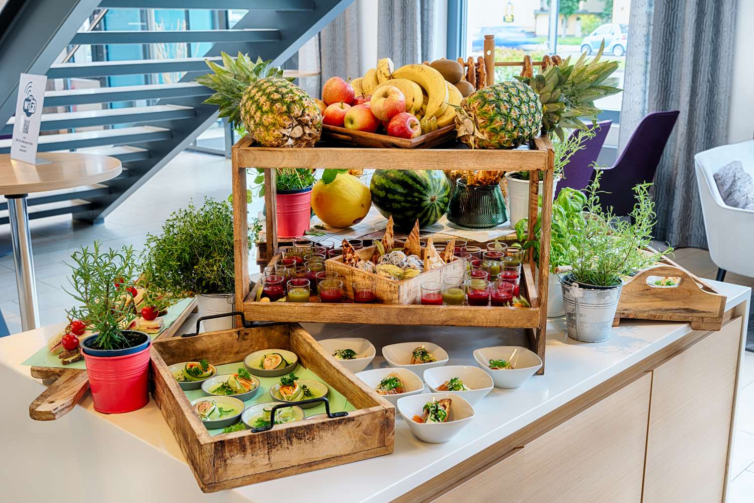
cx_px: 377
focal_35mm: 41
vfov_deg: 32.6
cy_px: 252
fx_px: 859
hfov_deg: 47.4
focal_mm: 41
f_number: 8
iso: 100
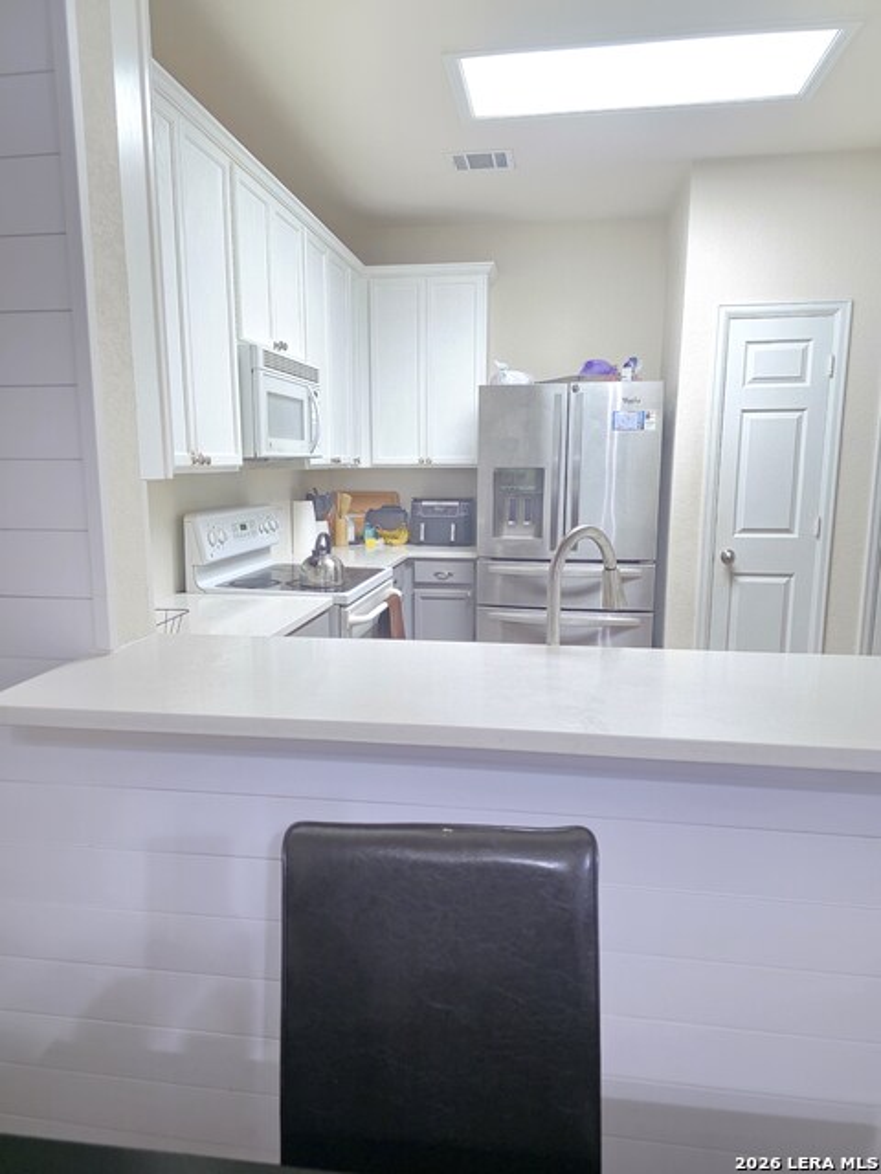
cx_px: 440
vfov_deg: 73.9
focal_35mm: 23
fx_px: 780
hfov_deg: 58.9
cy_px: 587
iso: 1600
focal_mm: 6.3
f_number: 1.7
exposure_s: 1/120
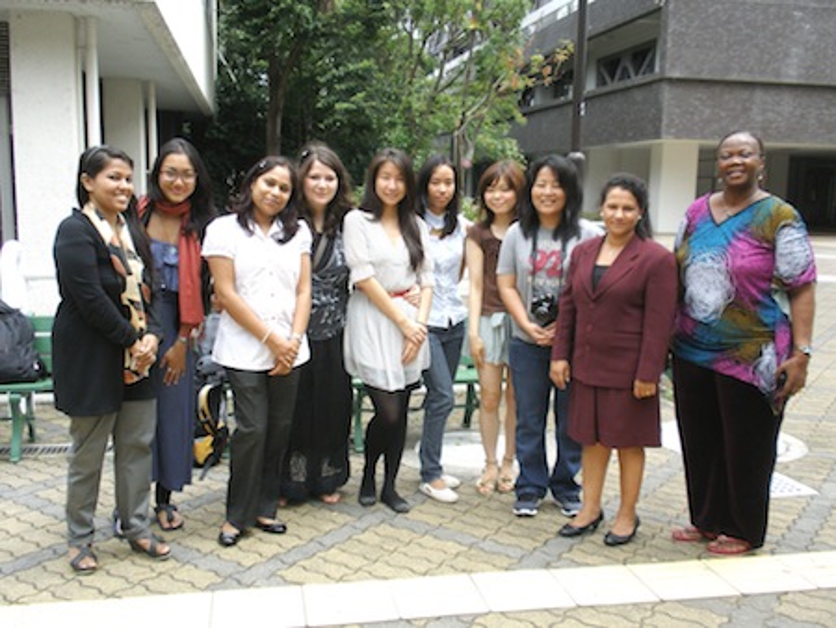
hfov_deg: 50.1
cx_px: 418
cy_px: 314
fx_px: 894
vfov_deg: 38.7
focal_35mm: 37
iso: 64
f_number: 3.5
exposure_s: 1/320
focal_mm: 6.6
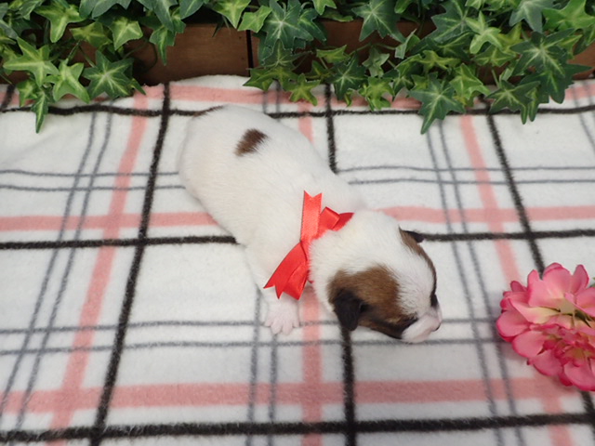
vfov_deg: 54.9
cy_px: 223
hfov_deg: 69.4
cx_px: 298
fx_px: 430
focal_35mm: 25
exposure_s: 1/60
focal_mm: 4.5
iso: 400
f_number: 2.8
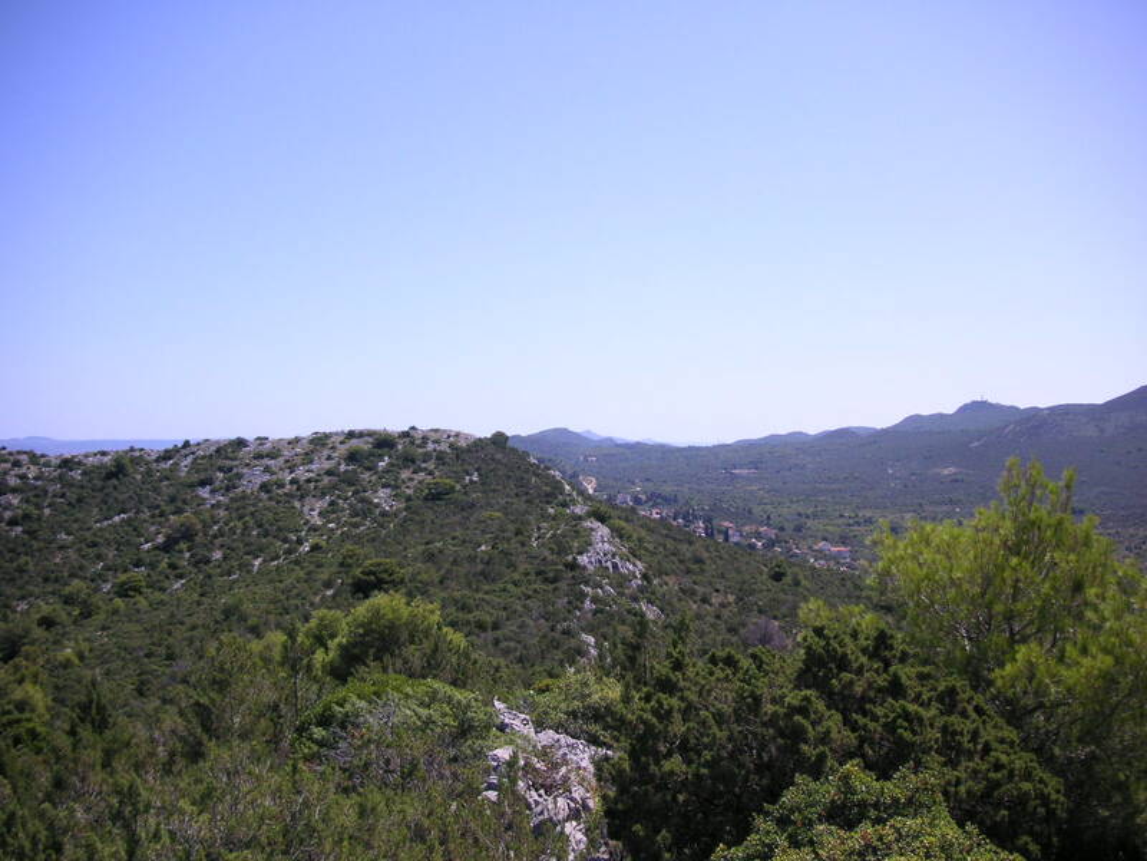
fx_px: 1226
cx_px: 574
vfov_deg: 38.7
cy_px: 430
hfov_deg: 50.1
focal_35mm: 37
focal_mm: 6.1
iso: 50
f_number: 6.7
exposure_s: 1/180
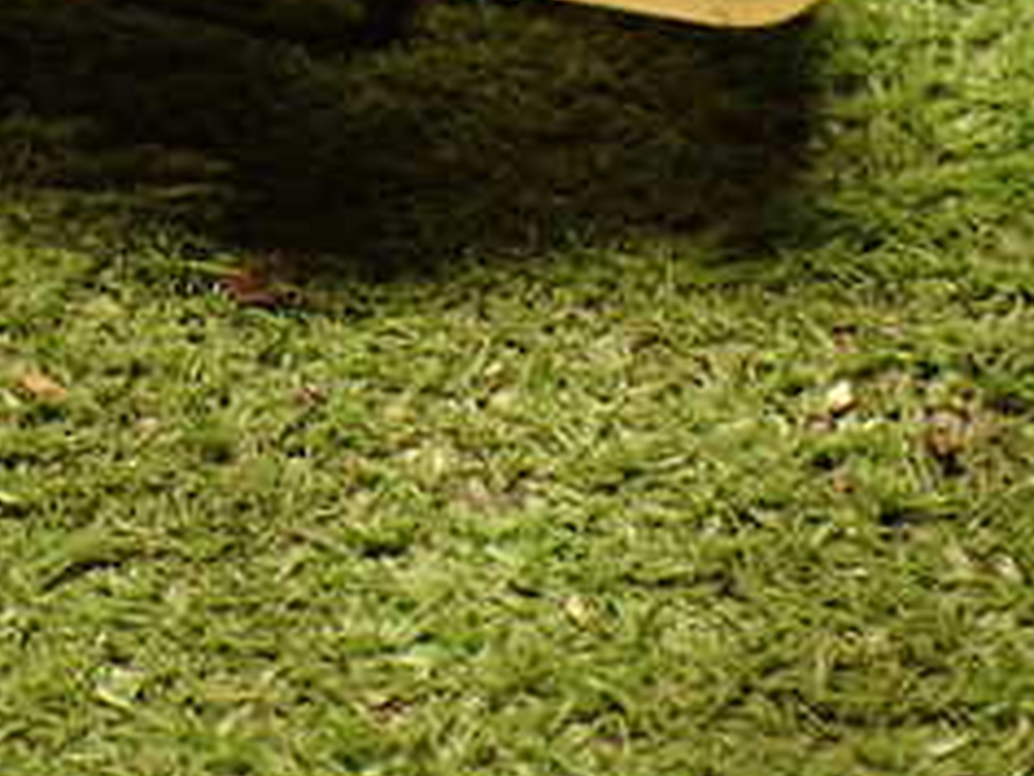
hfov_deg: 23.3
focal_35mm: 81
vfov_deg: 17.7
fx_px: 2421
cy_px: -26
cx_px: 48
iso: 800
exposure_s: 1/30
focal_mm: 5.79
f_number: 2.4
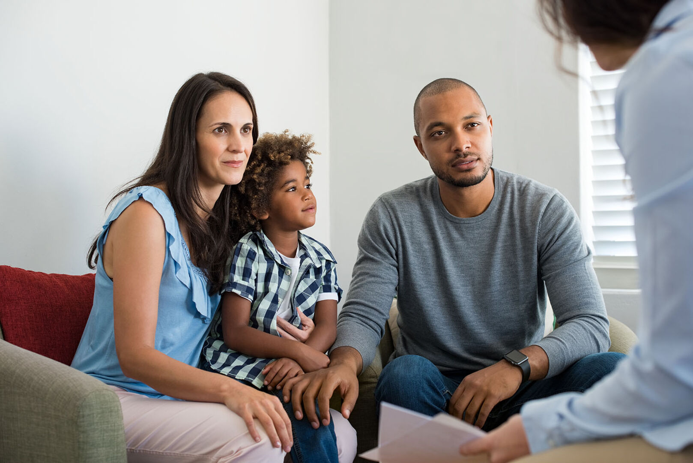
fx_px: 963
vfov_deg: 27.0
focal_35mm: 50
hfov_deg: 39.6
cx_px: 346
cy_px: 232
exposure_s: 1/125
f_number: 4
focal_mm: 50
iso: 400
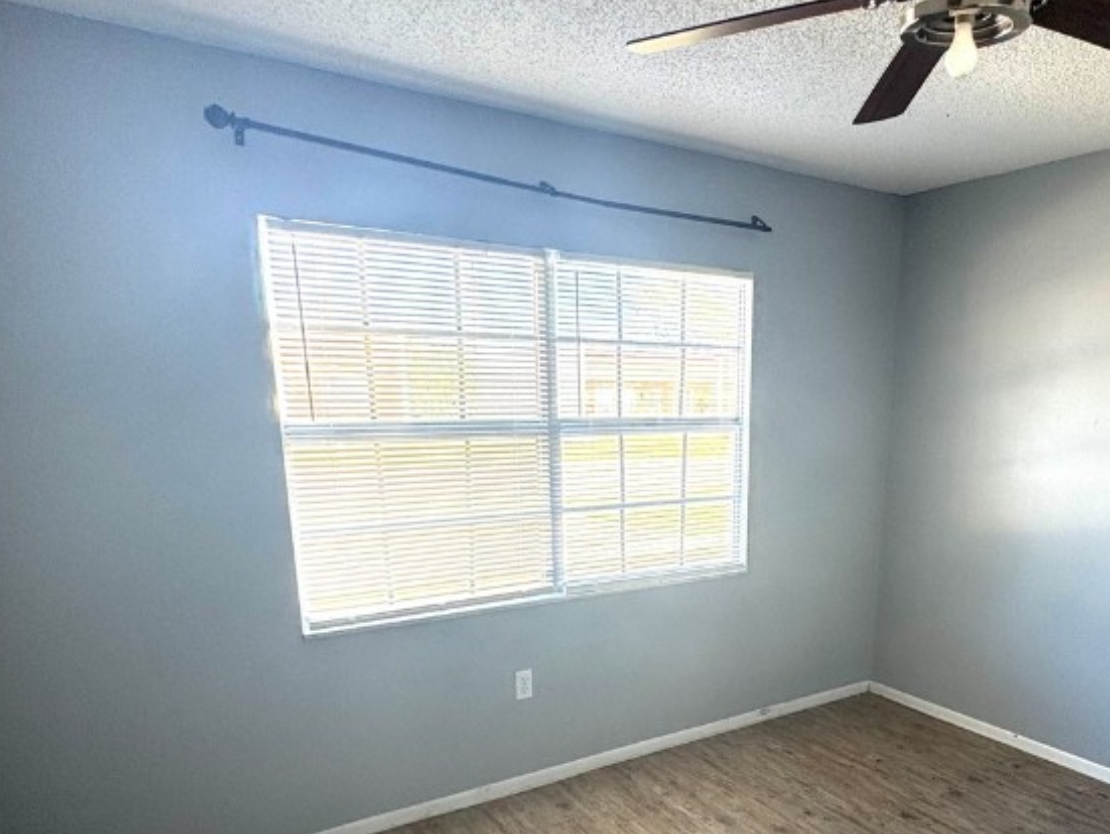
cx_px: 687
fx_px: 834
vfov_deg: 51.3
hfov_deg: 66.4
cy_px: 606
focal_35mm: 26
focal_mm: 2.22
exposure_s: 1/112
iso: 40
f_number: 2.2
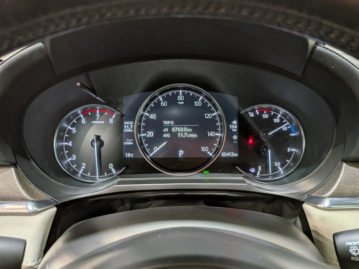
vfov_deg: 56.8
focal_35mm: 24
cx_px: 180
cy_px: 134
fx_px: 249
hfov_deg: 71.6
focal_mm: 4.53
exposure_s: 1/43.5
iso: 26
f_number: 1.7
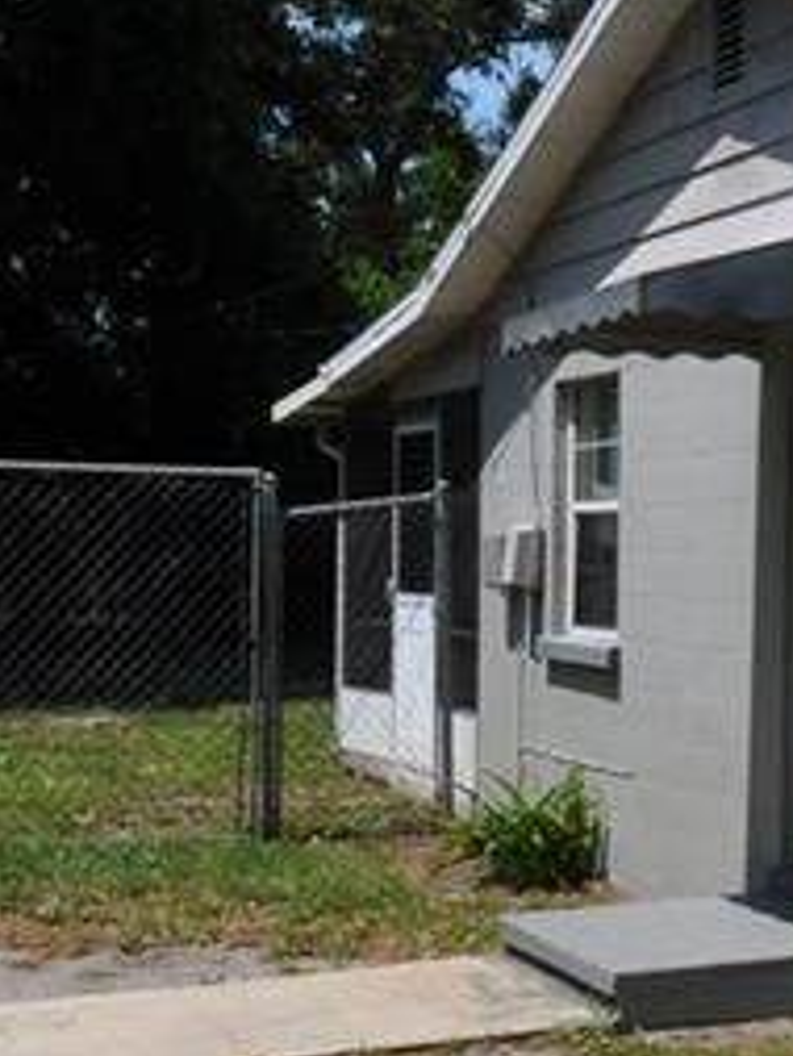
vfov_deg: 27.7
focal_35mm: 70
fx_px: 2136
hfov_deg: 19.3
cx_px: 1052
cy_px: 578
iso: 200
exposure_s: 1/200
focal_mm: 12
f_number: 16
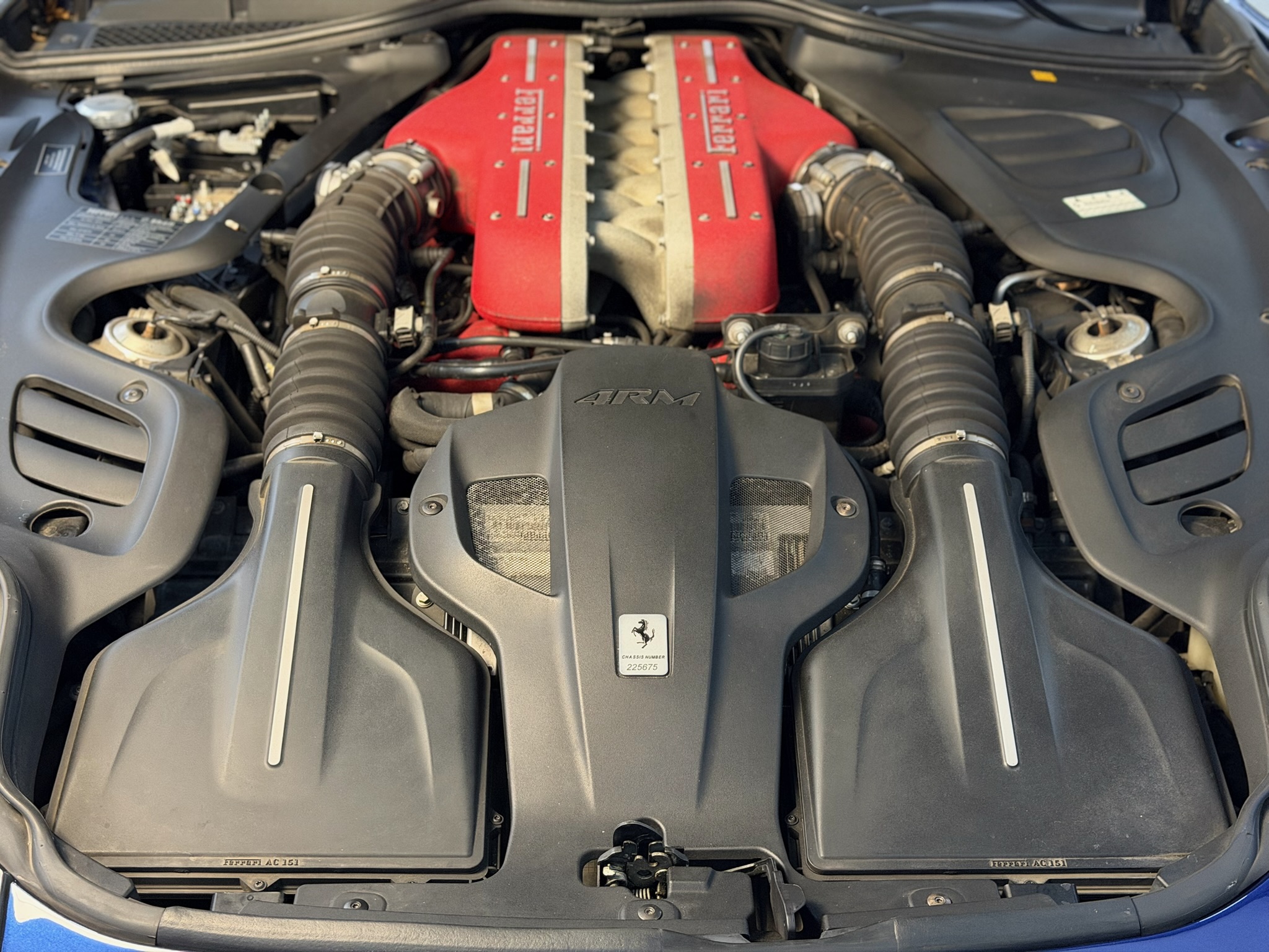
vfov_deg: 30.3
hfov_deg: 39.7
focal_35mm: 48
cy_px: 476
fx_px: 1760
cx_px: 634
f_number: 1.78
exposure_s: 1/25
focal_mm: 6.76
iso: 500
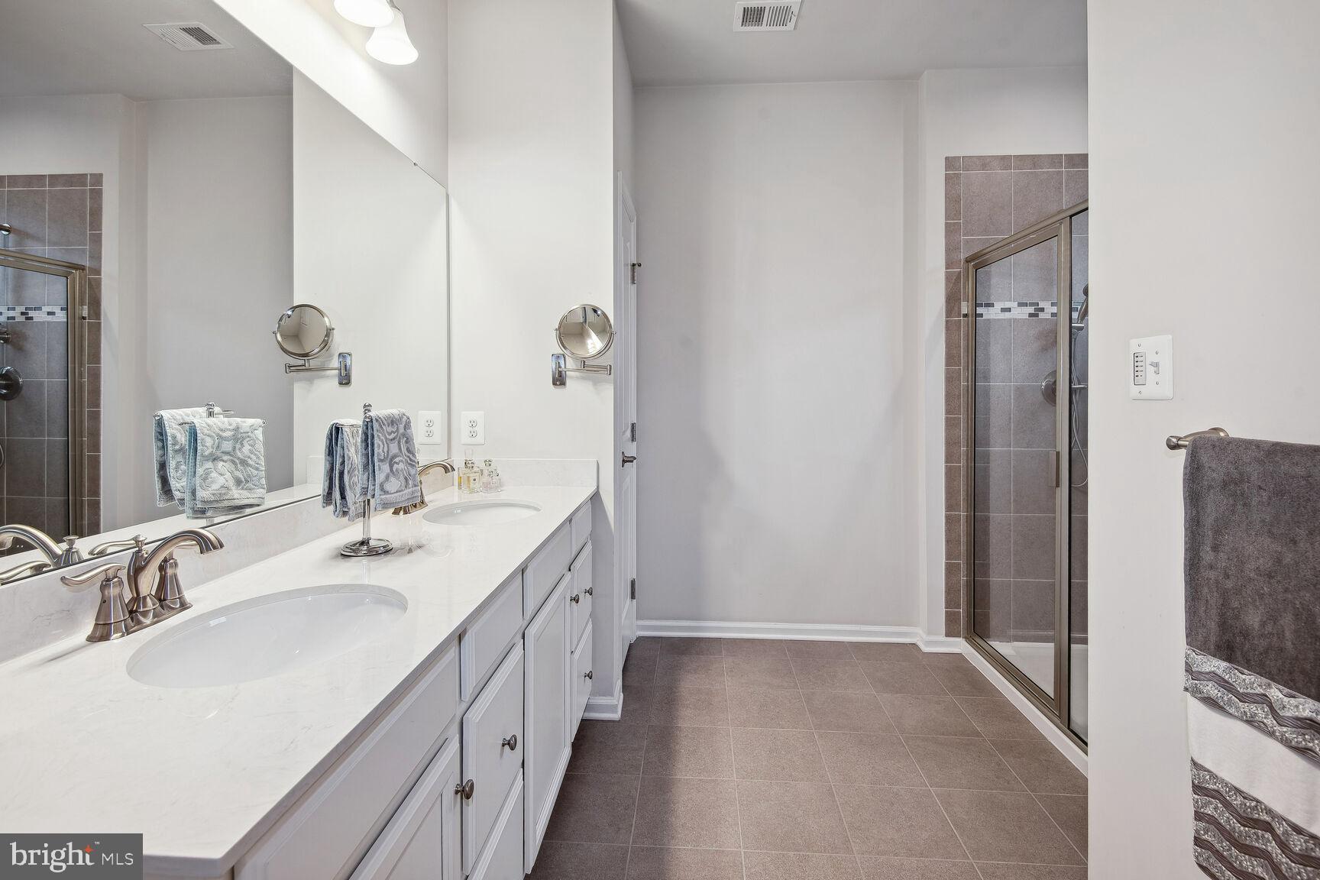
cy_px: 440
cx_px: 660
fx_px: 587
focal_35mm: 16
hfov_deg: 96.7
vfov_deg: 73.7
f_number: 8
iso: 200
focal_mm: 16
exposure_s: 1/13
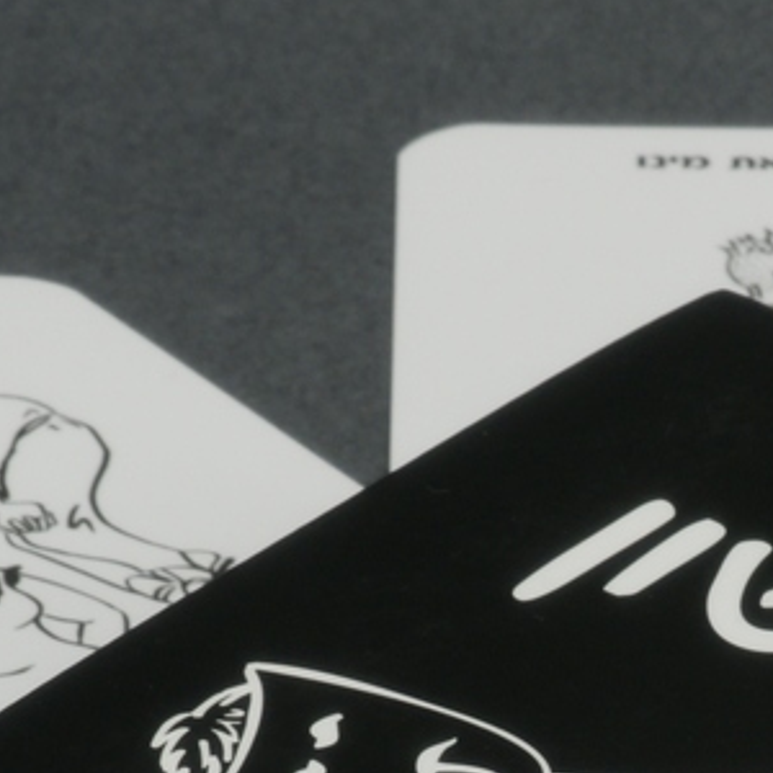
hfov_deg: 3.0
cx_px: 1067
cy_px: 1103
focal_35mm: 574
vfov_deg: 3.0
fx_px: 14502
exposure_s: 1/200
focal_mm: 100
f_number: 16
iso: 200
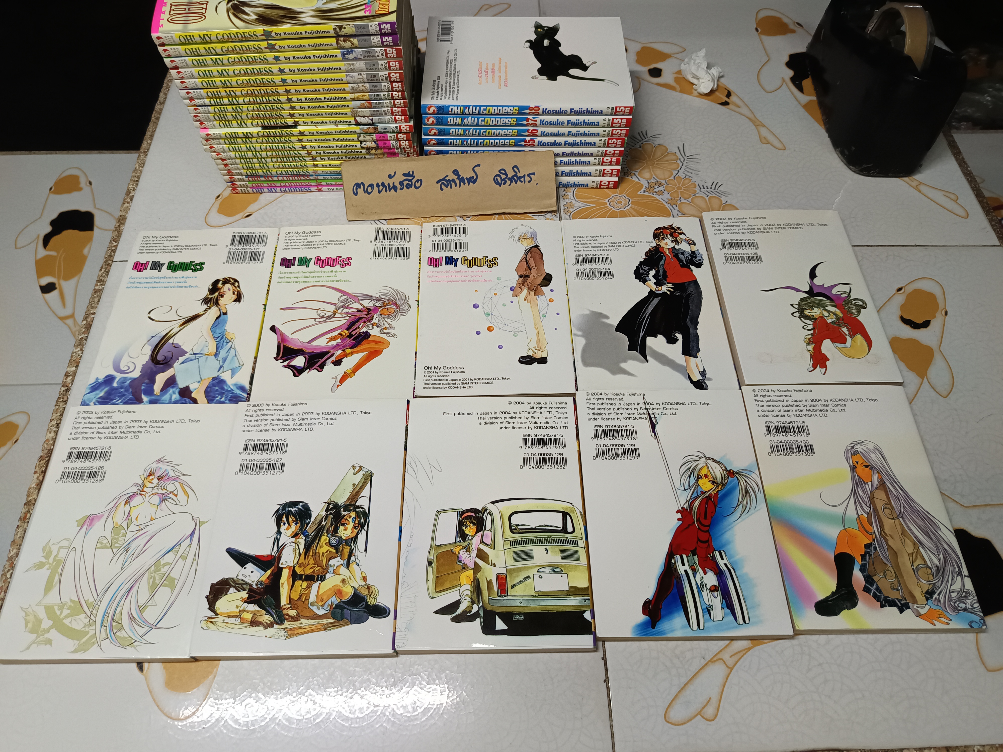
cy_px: 376
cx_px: 502
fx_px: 695
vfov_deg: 56.8
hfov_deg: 71.6
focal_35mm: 24
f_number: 1.7
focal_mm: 5.31
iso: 1117
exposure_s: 1/50
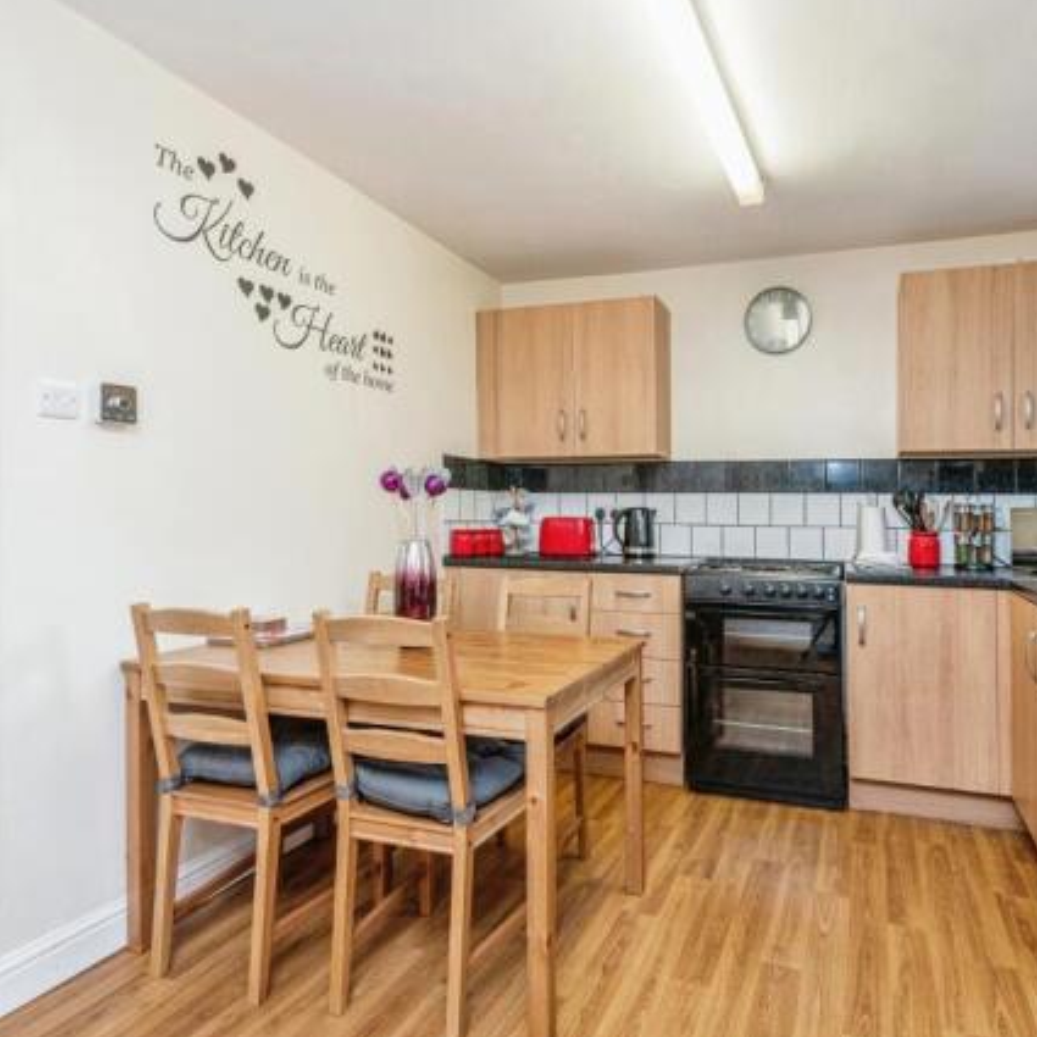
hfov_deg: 71.6
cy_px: 514
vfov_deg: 72.1
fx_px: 712
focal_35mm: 21
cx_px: 603
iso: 500
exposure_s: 1/30
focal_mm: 16
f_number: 8
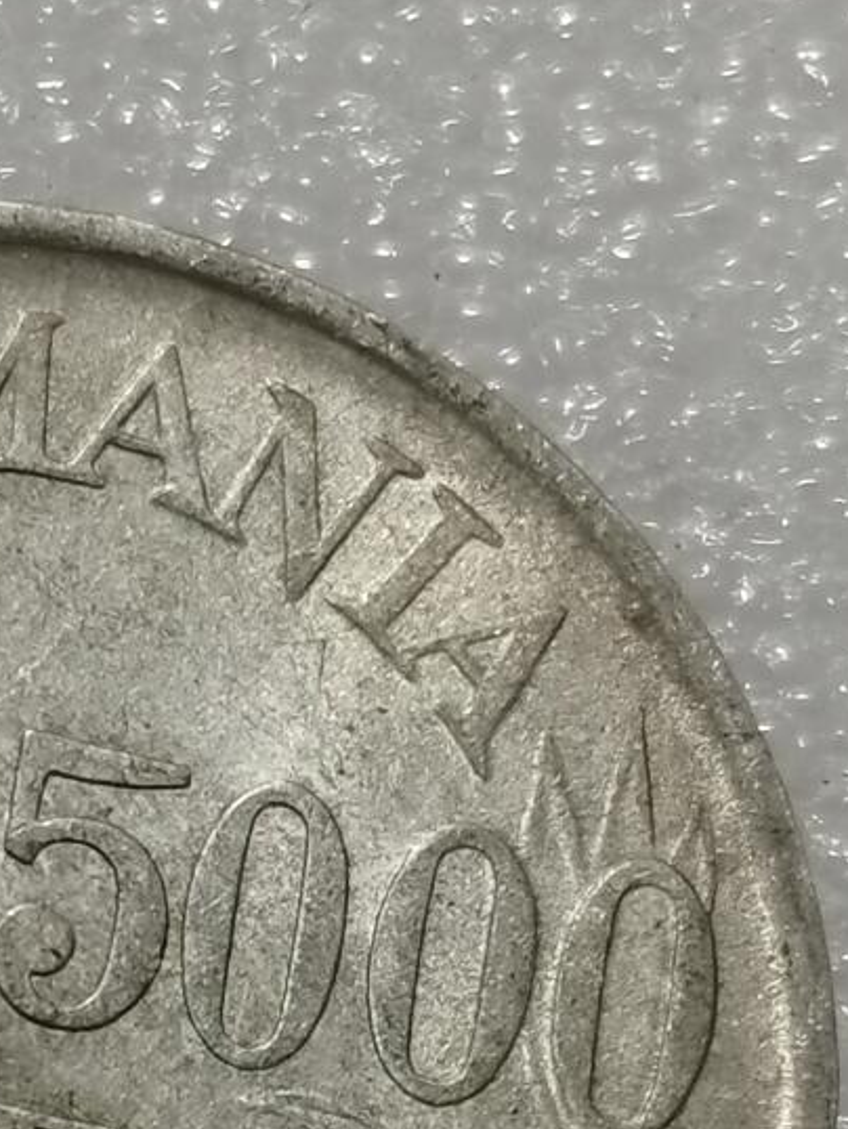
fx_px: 6658
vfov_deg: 9.7
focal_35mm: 204
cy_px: 890
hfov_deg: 7.3
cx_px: -25
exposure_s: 1/90
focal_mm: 5.58
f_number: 1.8
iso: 64
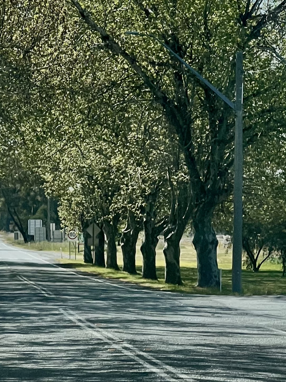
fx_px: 2379
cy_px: 208
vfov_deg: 9.2
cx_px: 48
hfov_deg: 6.9
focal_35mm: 216
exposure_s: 1/633
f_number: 2.8
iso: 32
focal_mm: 9
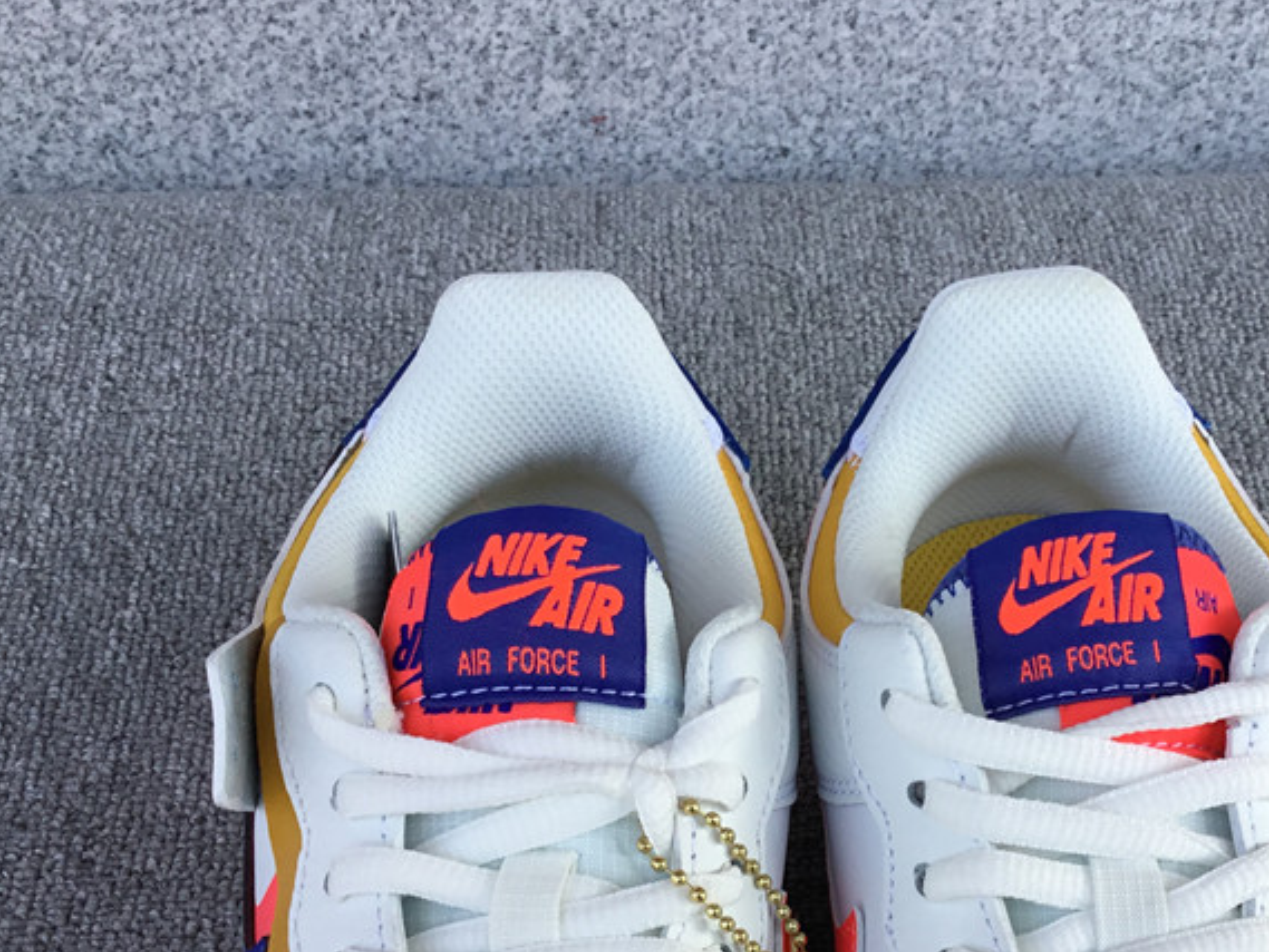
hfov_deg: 38.6
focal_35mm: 49
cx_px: 796
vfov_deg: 29.2
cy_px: 726
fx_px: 1797
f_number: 2.4
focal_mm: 3.3
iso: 25
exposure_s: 1/286
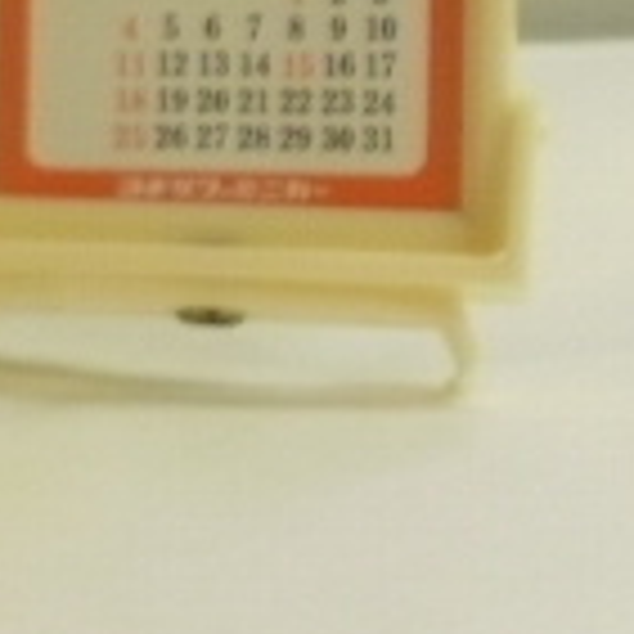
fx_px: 3647
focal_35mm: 176
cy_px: 270
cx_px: -724
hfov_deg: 9.2
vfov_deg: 9.9
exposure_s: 1/15
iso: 125
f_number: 4
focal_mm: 7.7
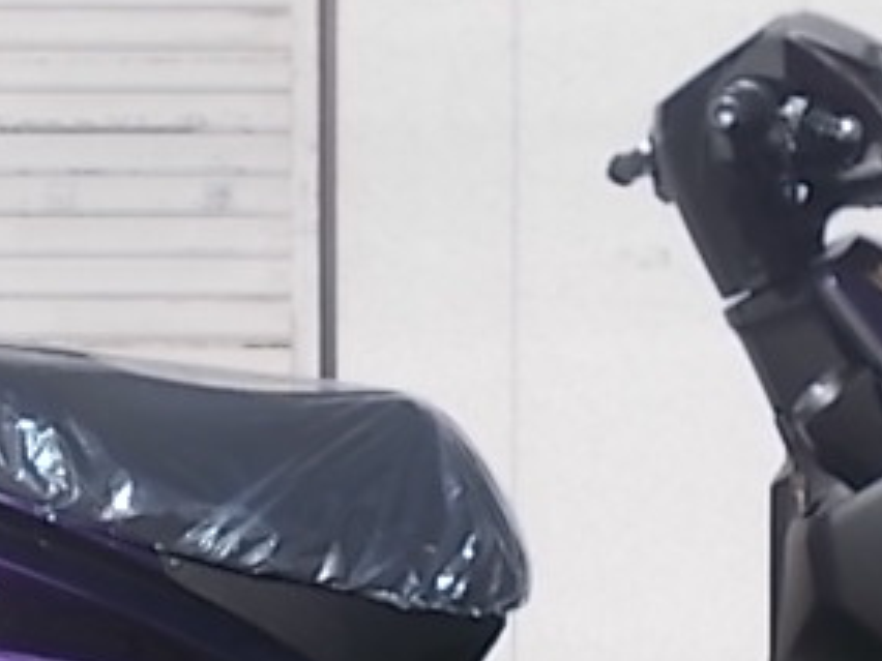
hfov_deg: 22.3
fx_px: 2242
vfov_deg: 16.7
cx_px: 457
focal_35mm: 88
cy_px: 478
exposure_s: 1/200
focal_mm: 6.9
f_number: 9.8
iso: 80
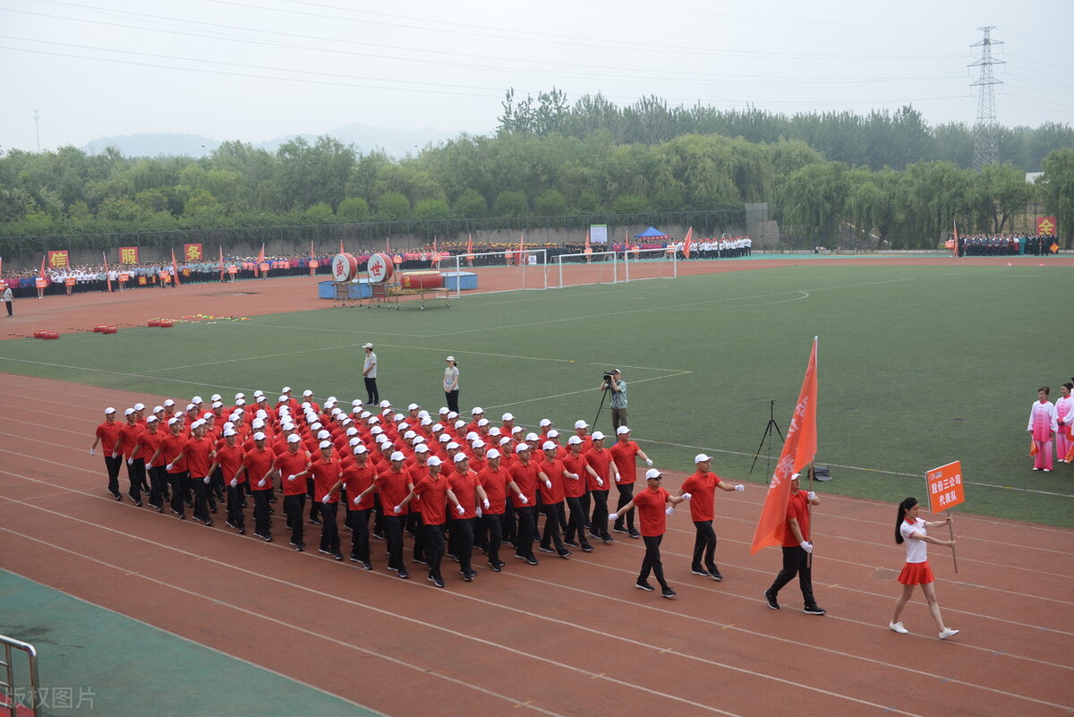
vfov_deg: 29.9
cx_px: 537
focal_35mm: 45
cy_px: 358
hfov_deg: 43.6
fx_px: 1343
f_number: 5
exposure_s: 1/250
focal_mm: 45
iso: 100
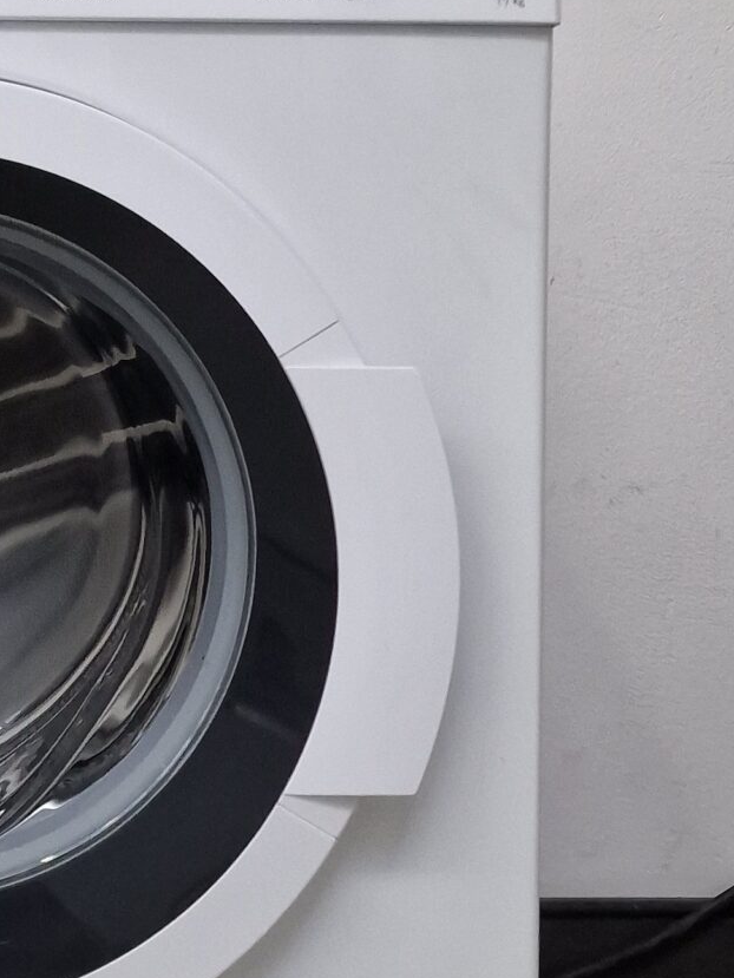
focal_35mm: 71
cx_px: -116
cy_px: 361
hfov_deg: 19.6
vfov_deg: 27.3
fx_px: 2007
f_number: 1.8
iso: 250
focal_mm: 6.4
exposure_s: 1/100
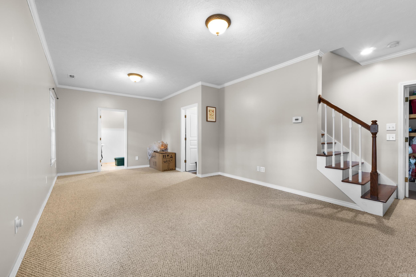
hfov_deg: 100.4
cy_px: 138
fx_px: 173
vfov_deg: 77.3
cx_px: 208
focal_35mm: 15
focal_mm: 10
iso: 200
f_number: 9
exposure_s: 1/2.5
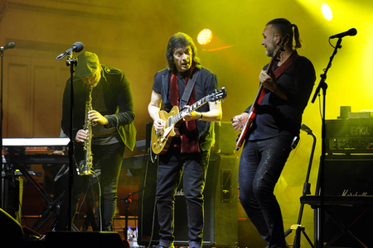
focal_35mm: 180
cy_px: 124
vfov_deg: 7.6
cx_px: 186
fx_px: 1865
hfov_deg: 11.4
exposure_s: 1/160
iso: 1600
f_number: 5
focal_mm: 180
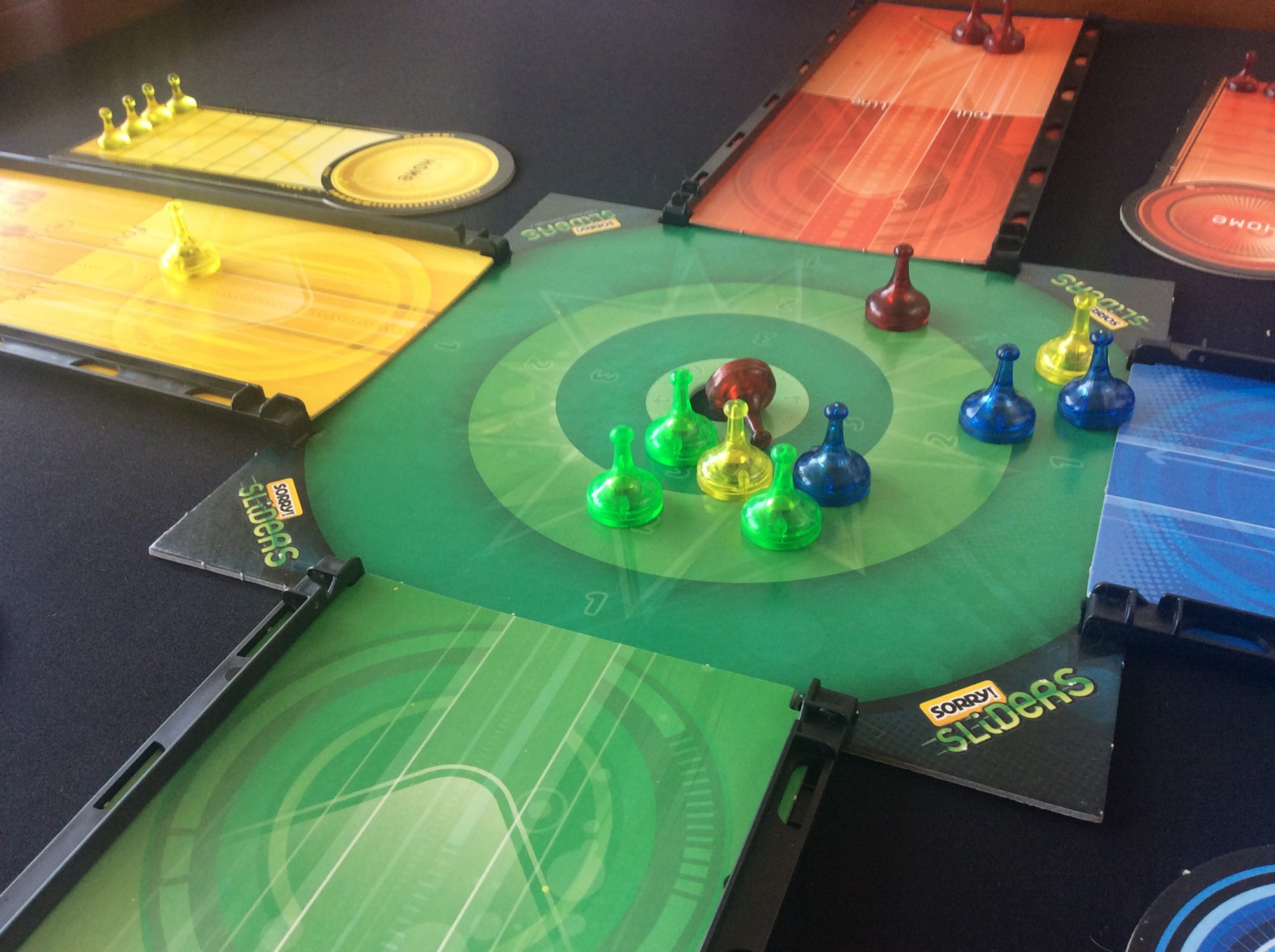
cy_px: 476
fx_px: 1177
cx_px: 638
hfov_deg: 56.9
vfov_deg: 44.1
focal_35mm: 32
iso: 50
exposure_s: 1/24
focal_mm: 3.3
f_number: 2.4
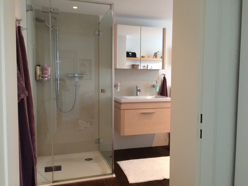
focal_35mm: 29
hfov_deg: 61.7
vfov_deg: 48.2
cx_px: 124
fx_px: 208
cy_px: 93
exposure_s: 1/33
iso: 320
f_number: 2.2
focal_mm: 4.15
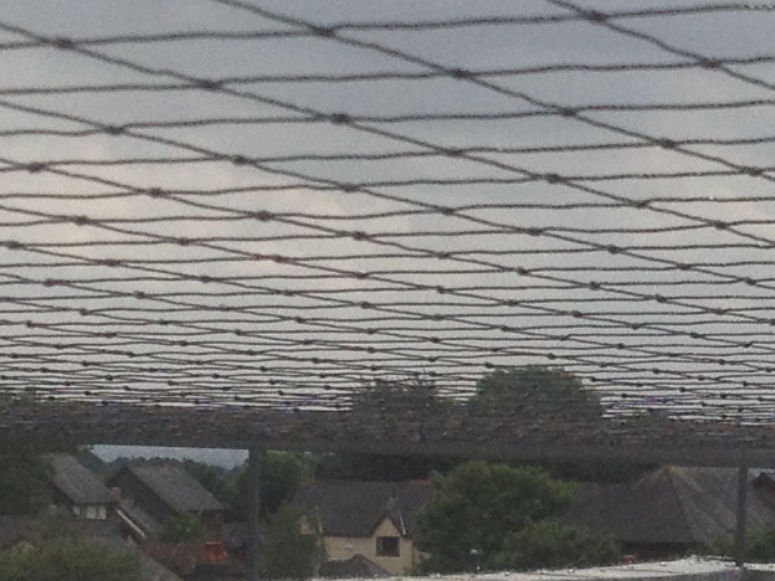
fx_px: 4097
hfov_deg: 10.5
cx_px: 1098
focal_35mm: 183
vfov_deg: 8.0
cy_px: 660
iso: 50
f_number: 2.4
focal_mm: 4.28
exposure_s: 1/2907
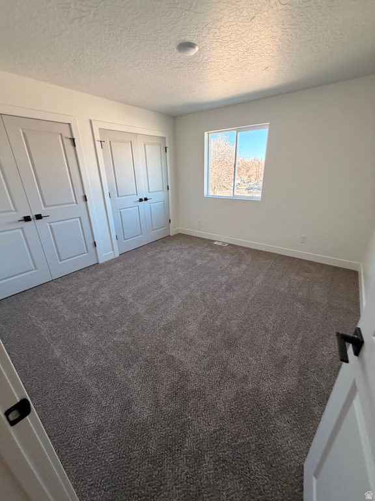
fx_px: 202
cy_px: 250
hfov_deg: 85.7
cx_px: 188
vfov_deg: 102.1
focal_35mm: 14
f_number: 2.2
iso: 200
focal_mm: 2.22
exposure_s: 1/121
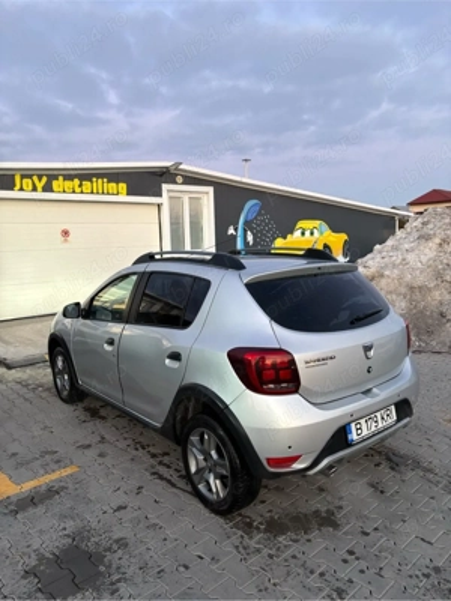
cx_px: 226
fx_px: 452
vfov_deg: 67.3
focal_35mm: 26
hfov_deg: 53.1
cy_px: 300
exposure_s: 1/50
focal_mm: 5.96
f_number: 1.6
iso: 200
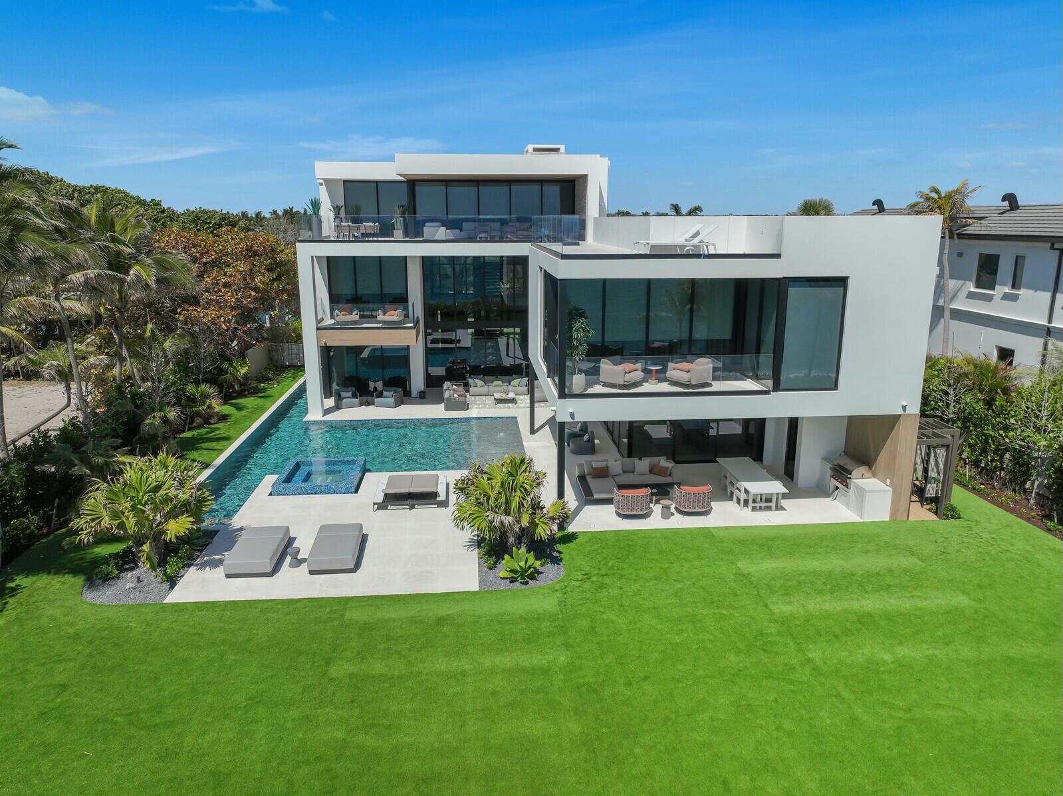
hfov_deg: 71.6
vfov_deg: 56.8
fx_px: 737
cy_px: 398
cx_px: 532
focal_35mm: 24
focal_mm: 12.29
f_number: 2.8
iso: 110
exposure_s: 1/1250
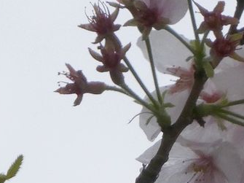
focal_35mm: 955
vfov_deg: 1.6
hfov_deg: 2.1
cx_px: 234
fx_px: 6729
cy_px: -8
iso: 200
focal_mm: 71.7
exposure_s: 1/100
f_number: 6
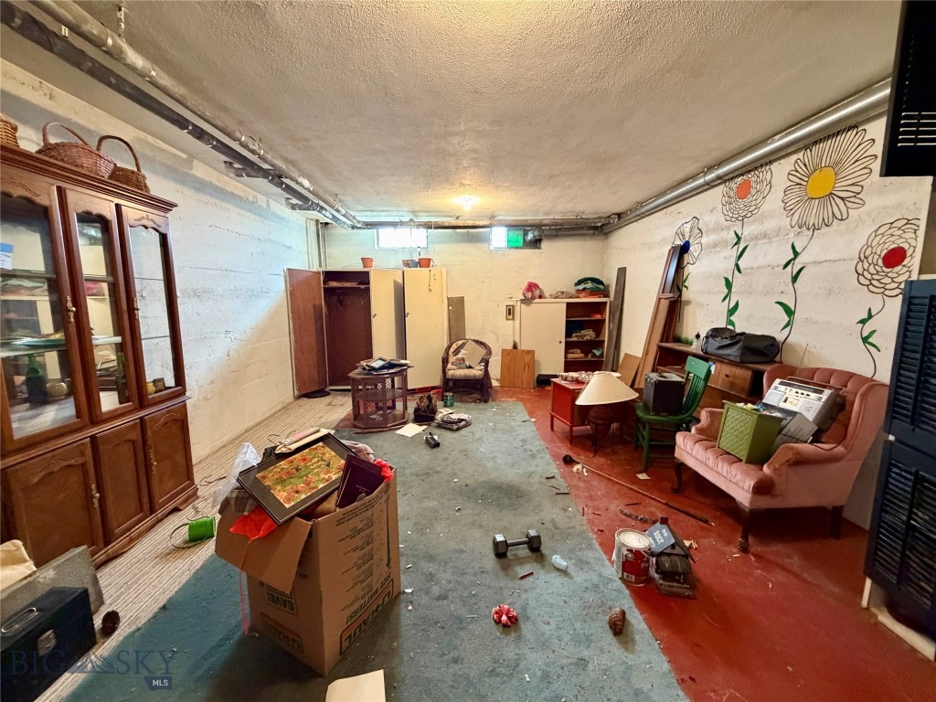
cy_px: 351
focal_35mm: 14
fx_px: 379
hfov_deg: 102.1
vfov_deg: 85.7
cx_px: 468
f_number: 2.2
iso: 640
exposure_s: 1/60
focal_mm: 2.22
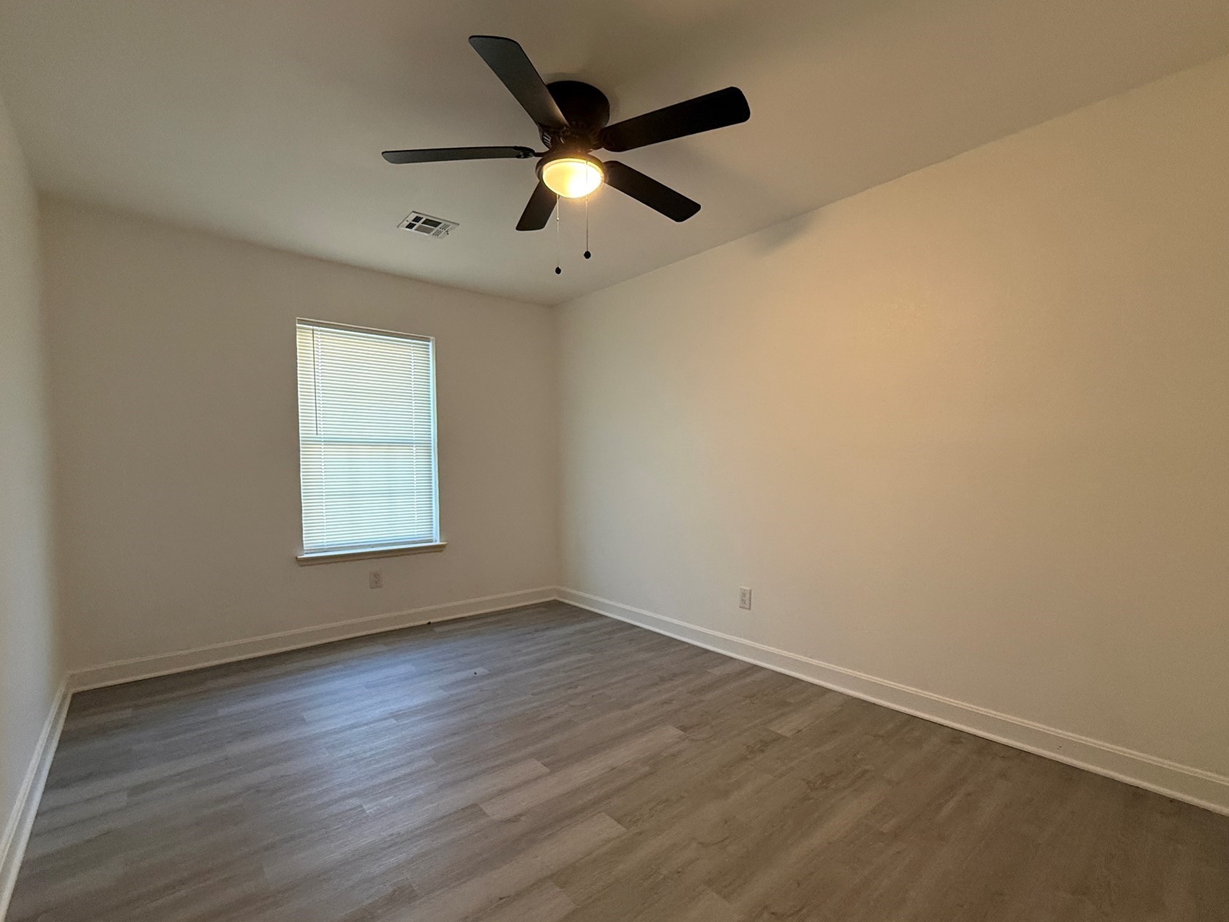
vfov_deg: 78.0
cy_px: 495
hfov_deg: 94.5
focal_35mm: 16
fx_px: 568
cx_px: 620
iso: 320
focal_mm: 2.22
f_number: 2.2
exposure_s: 1/60
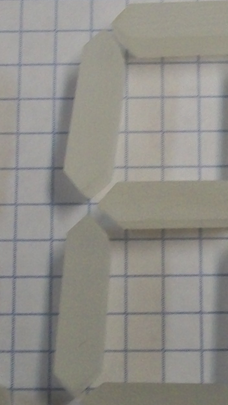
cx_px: 163
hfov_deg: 11.8
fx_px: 1097
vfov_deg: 20.9
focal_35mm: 102
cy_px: 179
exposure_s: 1/40
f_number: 2.9
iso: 160
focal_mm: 5.7
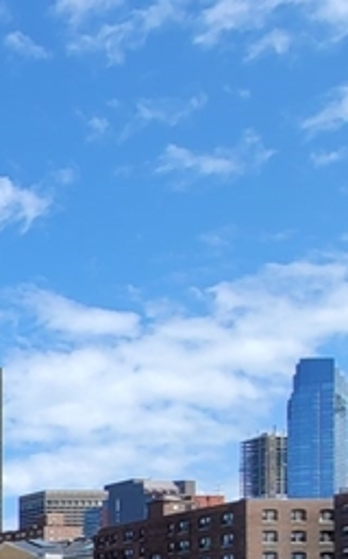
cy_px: 639
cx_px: -496
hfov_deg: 14.6
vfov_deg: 31.9
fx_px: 837
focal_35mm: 55
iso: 64
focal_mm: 2.2
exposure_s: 1/1576
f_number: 2.2
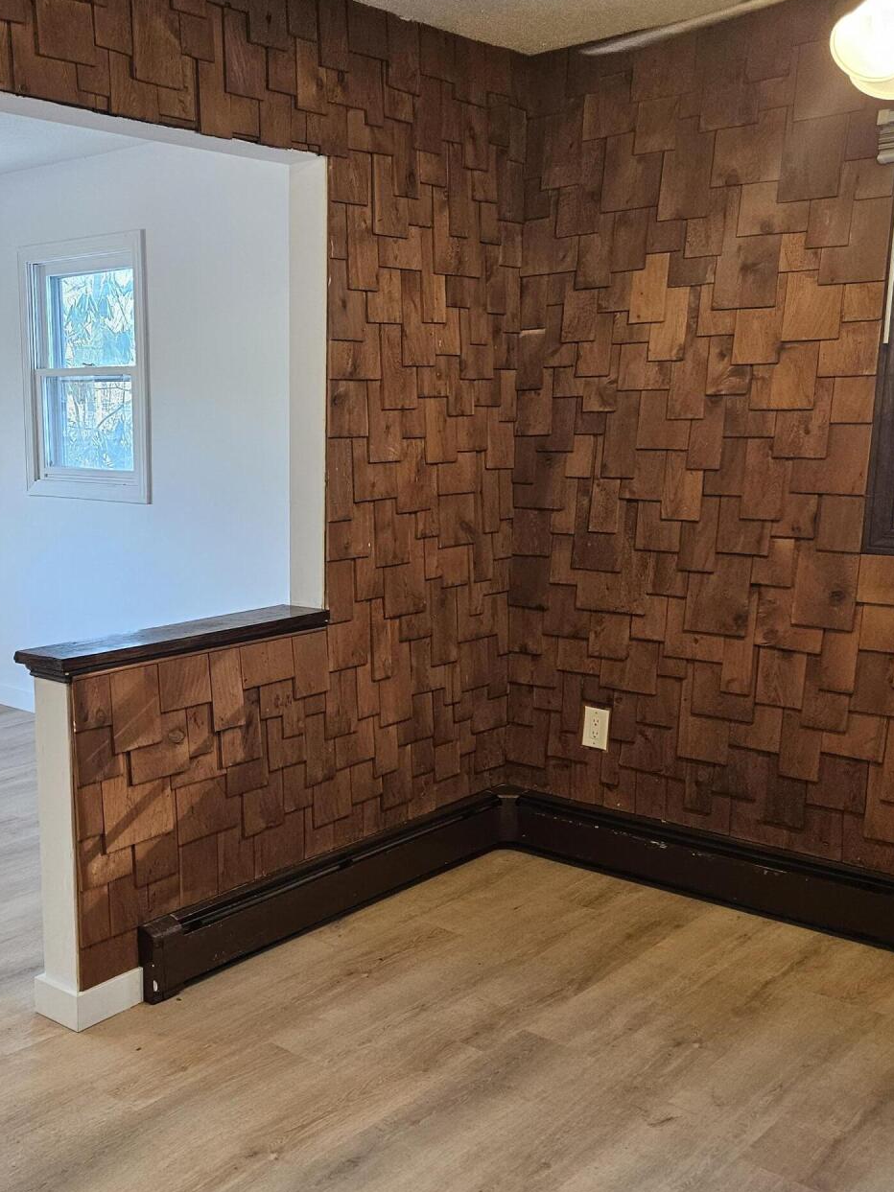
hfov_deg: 37.9
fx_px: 1274
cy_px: 621
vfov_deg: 50.1
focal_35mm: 37
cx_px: 244
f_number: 1.8
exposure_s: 1/120
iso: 250
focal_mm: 5.4
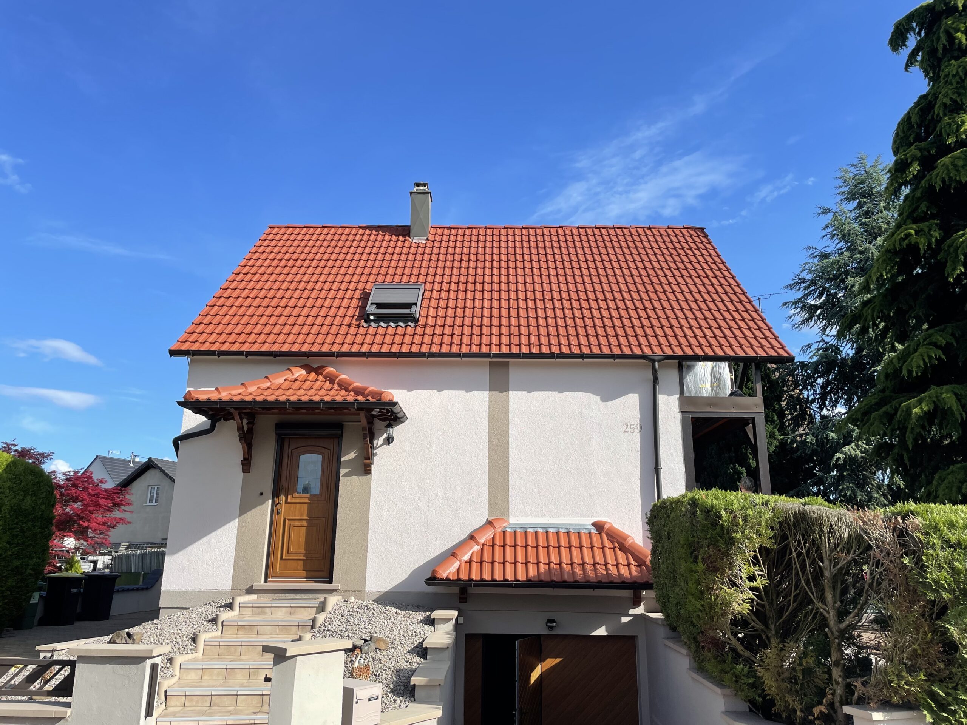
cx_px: 484
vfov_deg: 53.1
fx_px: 726
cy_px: 362
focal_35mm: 26
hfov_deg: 67.3
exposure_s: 1/2817
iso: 32
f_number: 1.6
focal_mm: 4.2
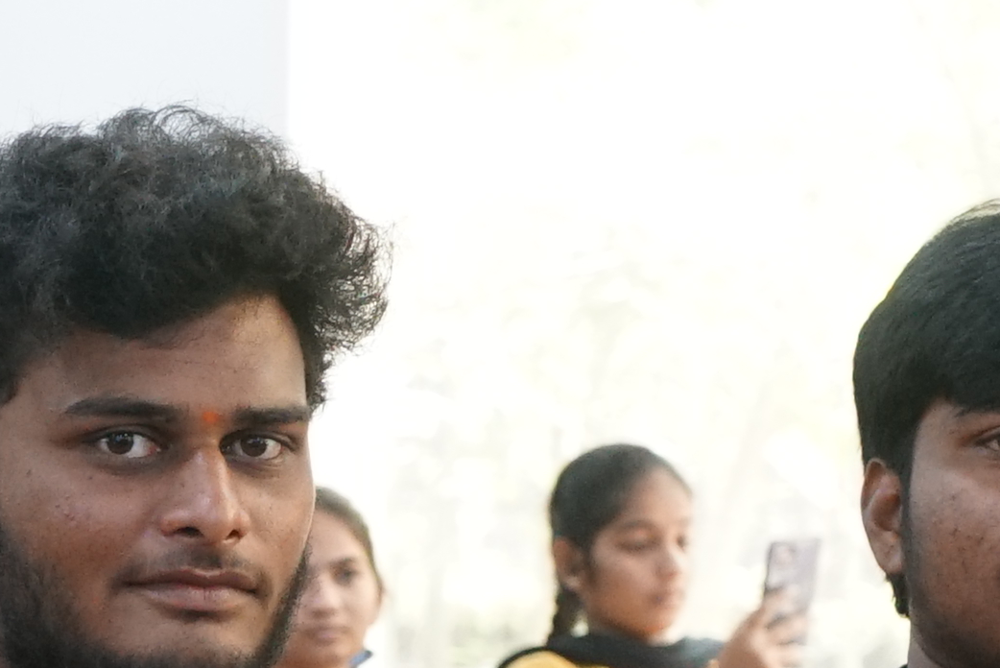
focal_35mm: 175
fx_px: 4864
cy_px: 656
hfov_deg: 11.5
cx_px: -217
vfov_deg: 7.8
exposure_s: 1/200
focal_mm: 43
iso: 4000
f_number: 5
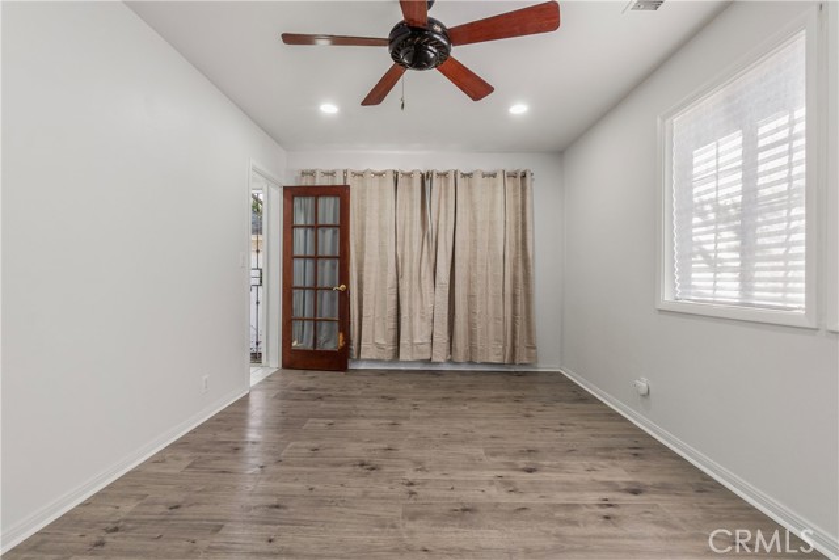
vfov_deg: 77.4
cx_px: 420
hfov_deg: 100.4
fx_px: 350
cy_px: 280
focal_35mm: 15
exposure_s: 1/20
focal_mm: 10
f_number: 8
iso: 400
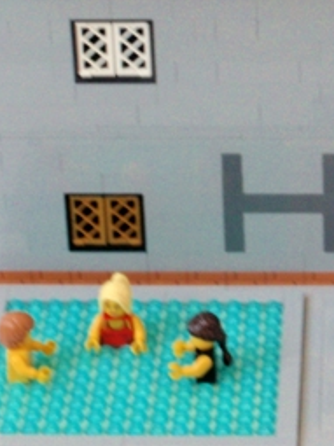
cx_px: 297
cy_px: 37
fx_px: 2331
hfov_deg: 8.2
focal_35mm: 181
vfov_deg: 10.9
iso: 200
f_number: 5
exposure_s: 1/13
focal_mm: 12.69
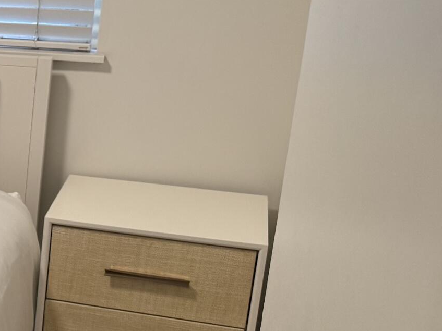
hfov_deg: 19.2
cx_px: -274
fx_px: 1085
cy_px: 191
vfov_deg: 17.4
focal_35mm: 85
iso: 200
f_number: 1.78
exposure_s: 1/120
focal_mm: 6.76
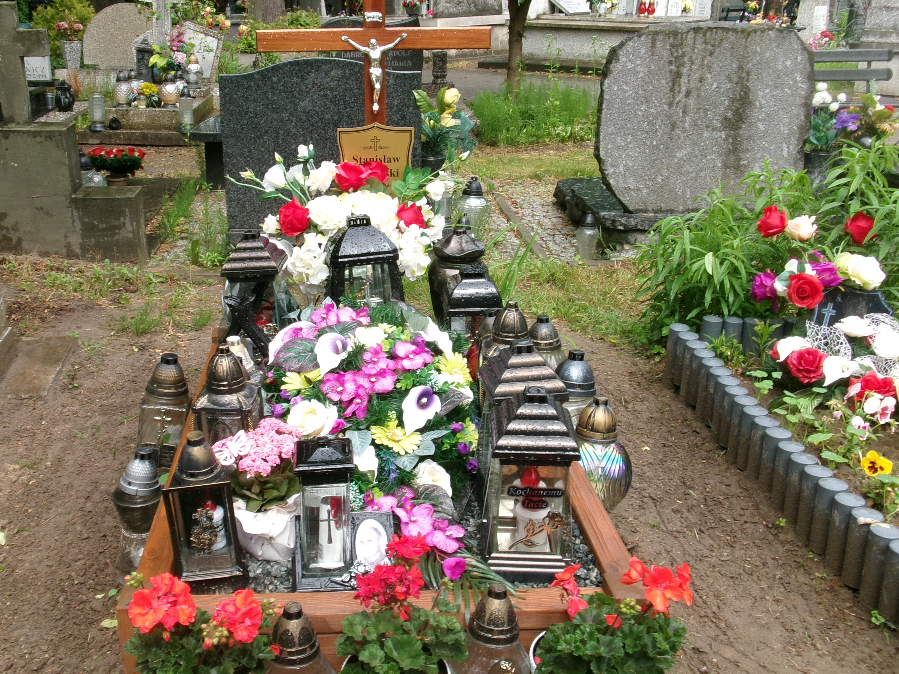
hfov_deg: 51.1
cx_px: 365
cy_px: 323
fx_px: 935
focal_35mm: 36
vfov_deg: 39.6
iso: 100
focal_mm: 5.1
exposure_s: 1/34
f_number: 10.8
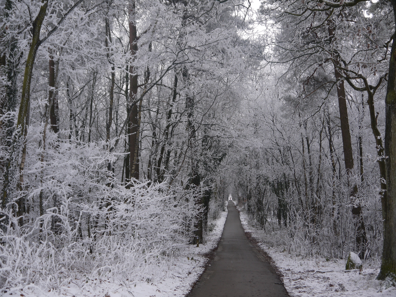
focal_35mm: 42
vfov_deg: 34.3
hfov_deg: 44.8
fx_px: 480
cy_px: 148
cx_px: 198
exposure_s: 1/60
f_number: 4.3
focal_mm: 21
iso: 100
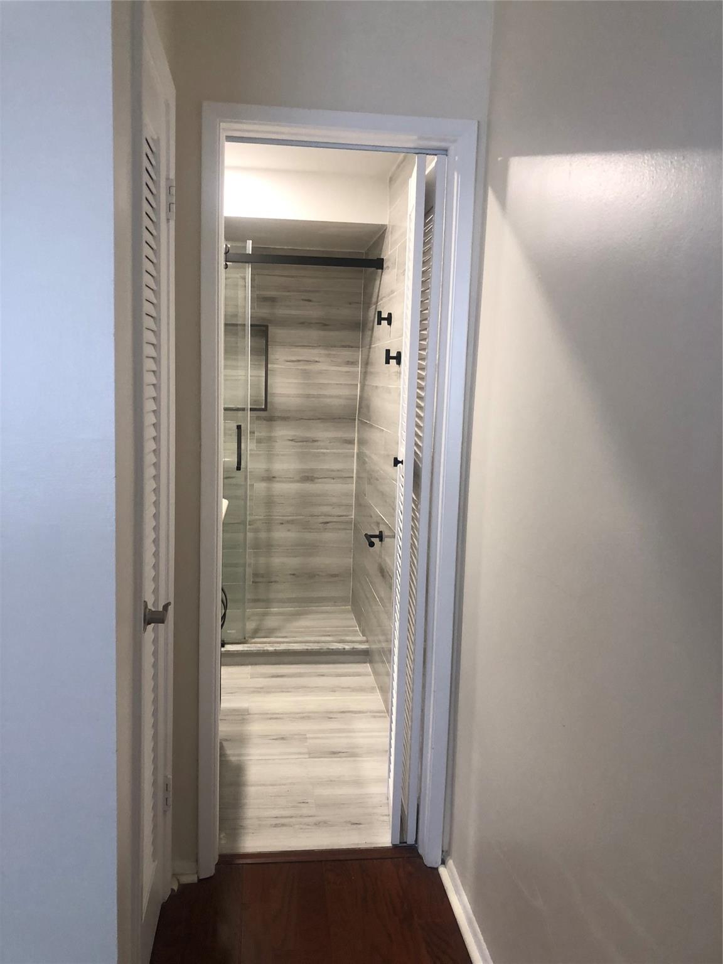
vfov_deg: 63.4
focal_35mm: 28
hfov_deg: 49.7
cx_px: 362
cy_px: 482
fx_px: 780
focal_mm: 3.99
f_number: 1.8
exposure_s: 1/17
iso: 40
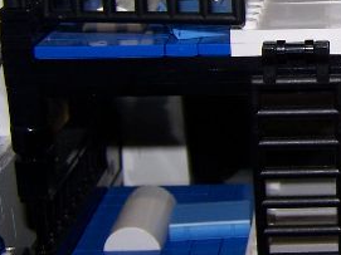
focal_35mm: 111
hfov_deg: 16.5
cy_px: 25
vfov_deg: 13.2
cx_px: 474
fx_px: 1093
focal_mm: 6.3
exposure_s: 1/60
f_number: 2.8
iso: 80
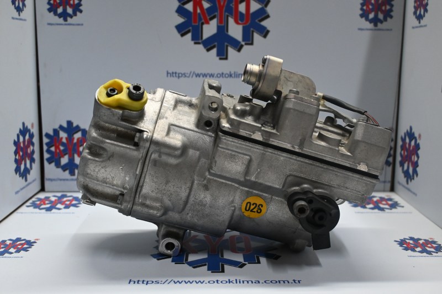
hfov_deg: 48.7
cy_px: 147
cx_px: 221
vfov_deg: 33.6
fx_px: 488
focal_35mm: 40
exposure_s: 1/125
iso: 1250
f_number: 4.5
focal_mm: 26.5
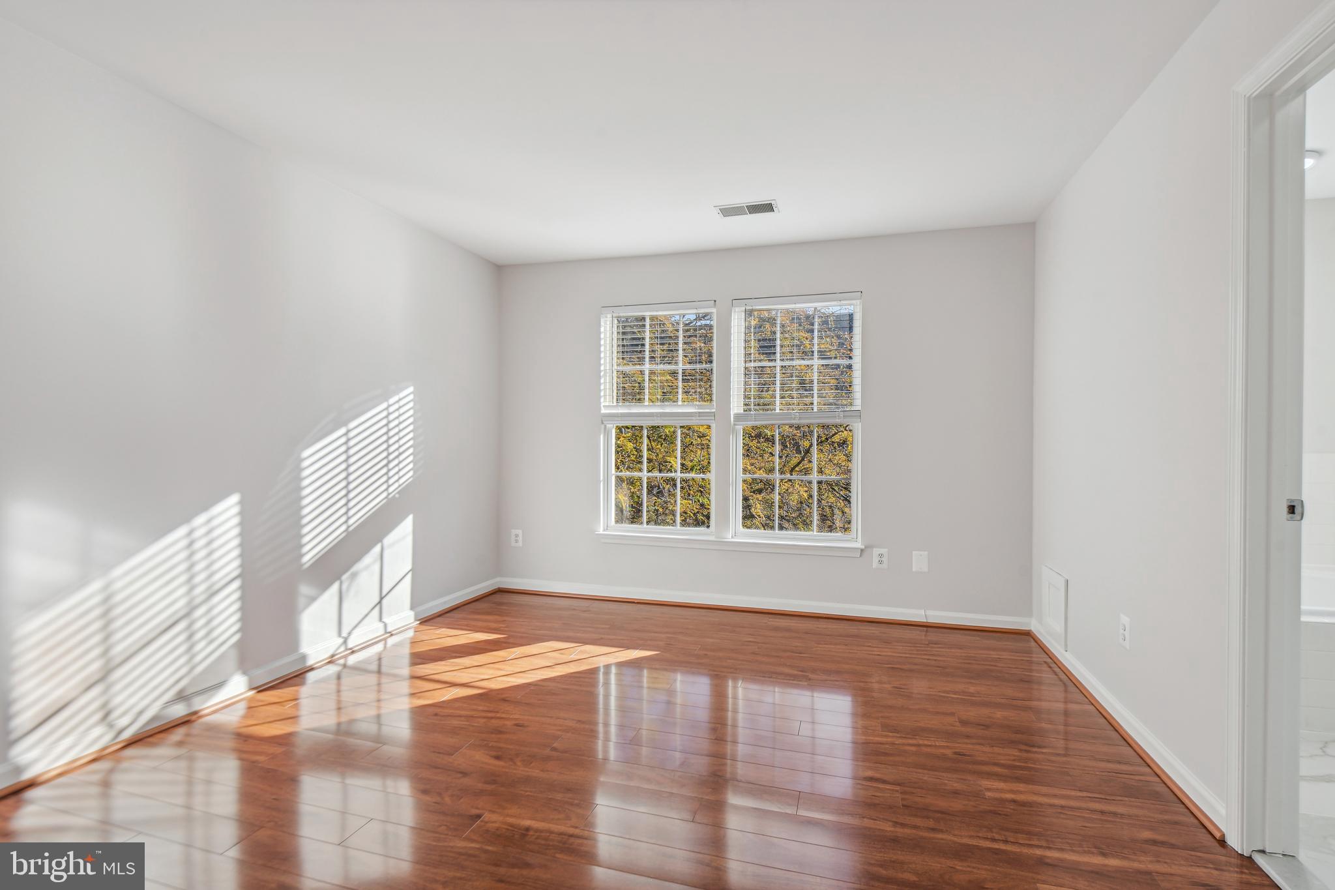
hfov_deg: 96.7
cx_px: 668
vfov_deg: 73.7
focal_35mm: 16
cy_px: 445
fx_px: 593
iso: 200
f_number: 8
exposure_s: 1/250
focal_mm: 16
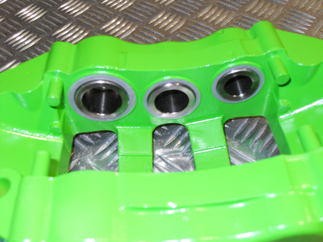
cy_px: 121
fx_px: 327
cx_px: 162
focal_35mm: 35
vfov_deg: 40.7
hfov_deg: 52.6
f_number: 3.2
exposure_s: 1/45
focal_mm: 7.5
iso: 200
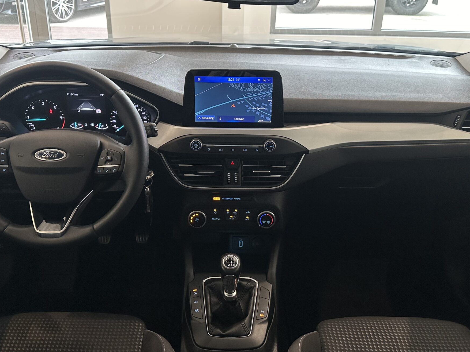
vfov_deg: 40.6
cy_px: 152
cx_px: 236
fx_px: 475
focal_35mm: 35
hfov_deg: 52.6
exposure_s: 1/100
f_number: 1.78
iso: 160
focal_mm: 6.86
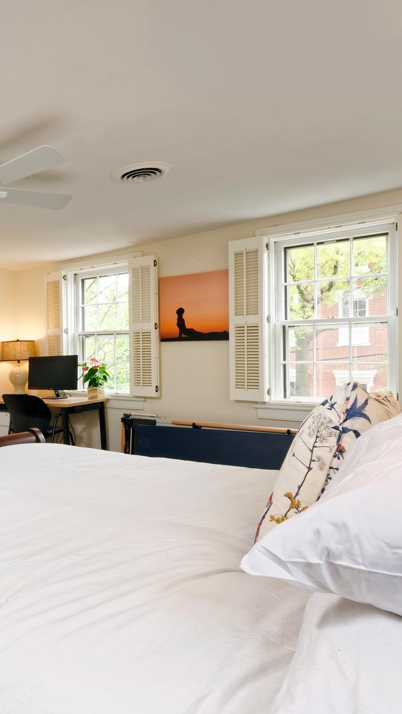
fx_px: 436
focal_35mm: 23
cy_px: 366
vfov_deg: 78.7
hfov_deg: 42.7
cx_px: 1
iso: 250
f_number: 13
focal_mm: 14
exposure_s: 1/8
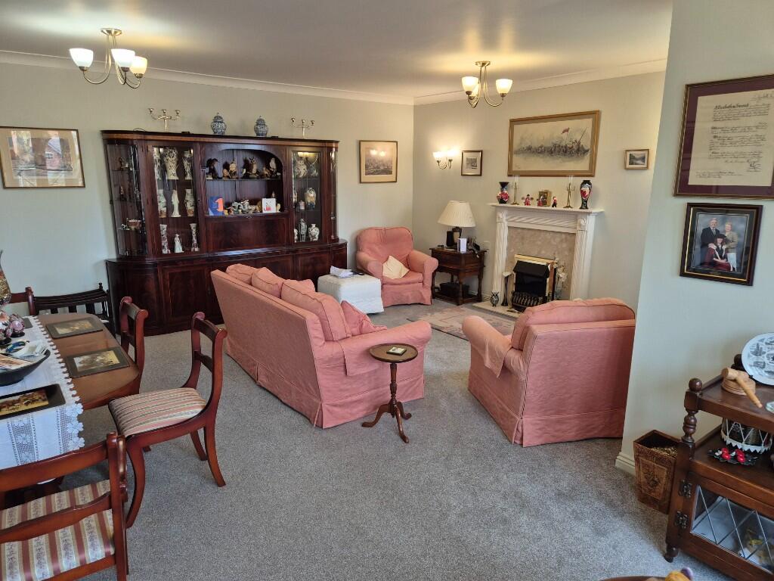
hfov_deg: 73.9
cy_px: 290
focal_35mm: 23
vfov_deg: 58.9
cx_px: 387
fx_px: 514
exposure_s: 1/100
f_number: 1.8
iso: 250
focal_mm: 5.4
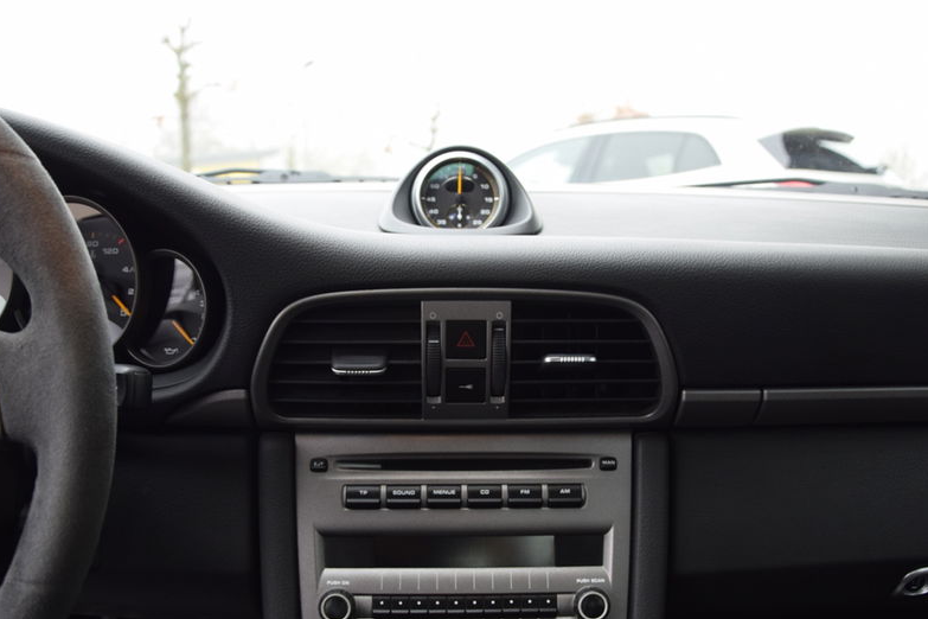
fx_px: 1770
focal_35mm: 69
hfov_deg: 29.4
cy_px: 390
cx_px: 468
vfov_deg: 19.8
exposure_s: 1/100
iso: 400
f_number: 5
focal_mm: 35
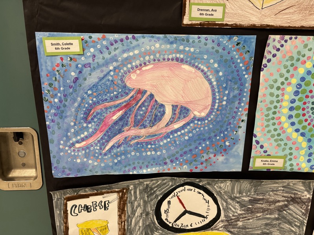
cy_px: 118
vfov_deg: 53.1
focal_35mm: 26
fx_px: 236
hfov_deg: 67.3
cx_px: 157
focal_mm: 5.96
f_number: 1.6
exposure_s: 1/60
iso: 200
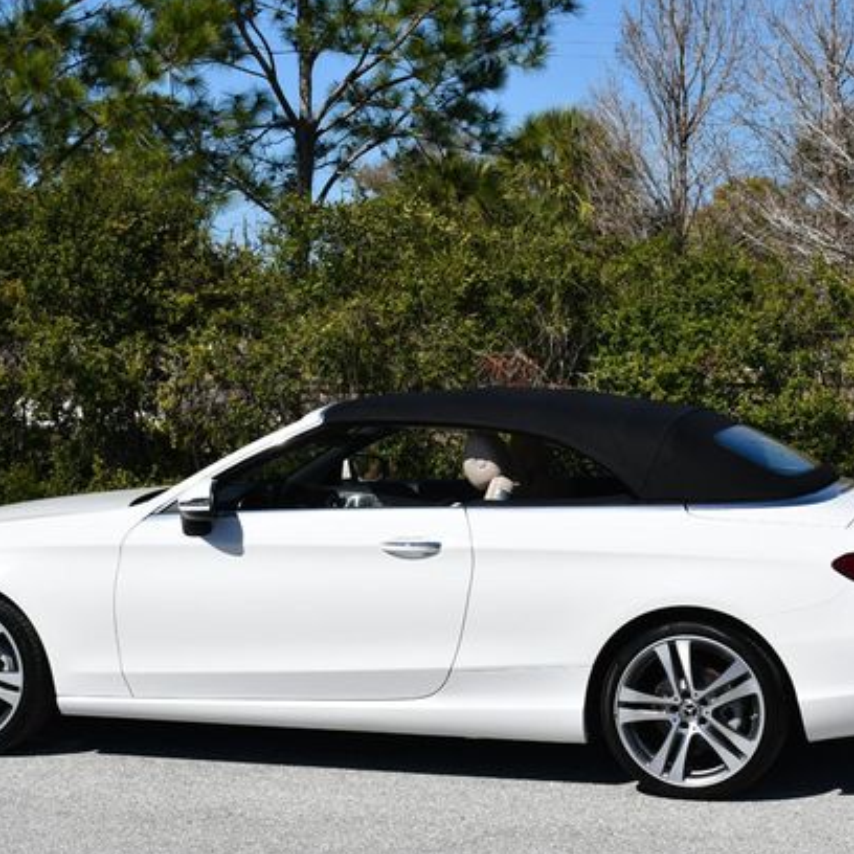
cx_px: 429
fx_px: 2233
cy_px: 425
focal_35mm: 80
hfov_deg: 21.7
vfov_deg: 21.7
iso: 100
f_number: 9
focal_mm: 30
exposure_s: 1/320
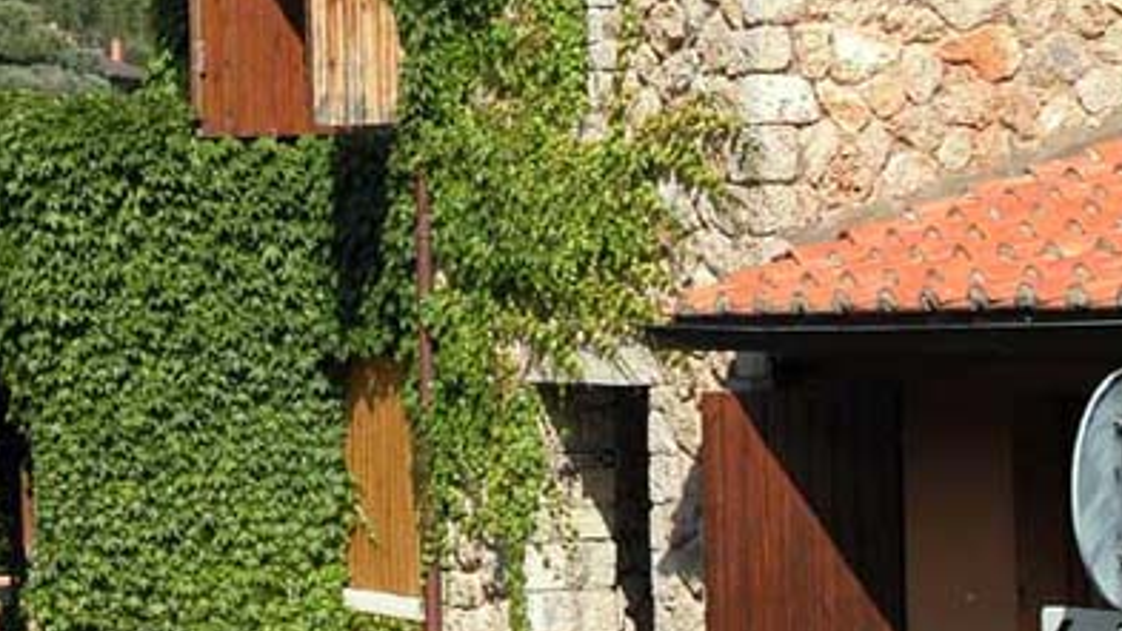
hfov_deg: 14.7
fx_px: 4343
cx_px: 411
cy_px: 70
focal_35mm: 146
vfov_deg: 8.3
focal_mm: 21
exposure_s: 1/268
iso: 100
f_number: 7.8
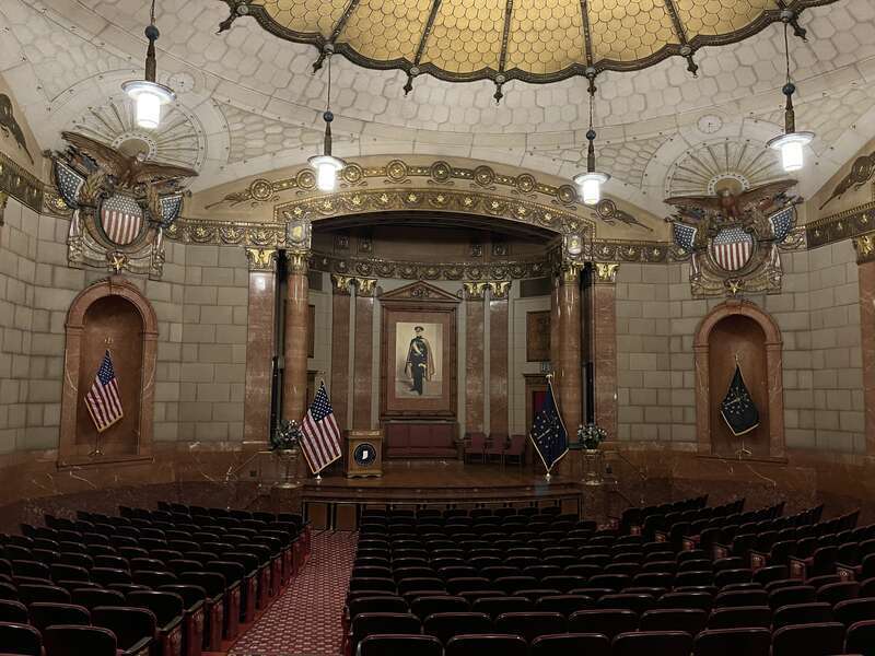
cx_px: 438
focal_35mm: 26
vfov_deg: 53.1
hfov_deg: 67.3
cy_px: 328
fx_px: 657
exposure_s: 1/30
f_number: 1.6
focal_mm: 5.1
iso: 800
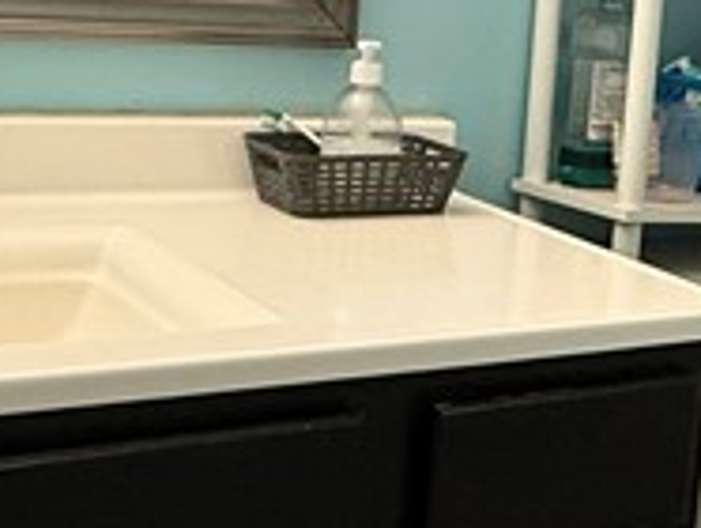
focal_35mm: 77
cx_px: 727
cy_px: 117
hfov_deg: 24.0
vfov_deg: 19.0
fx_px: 1561
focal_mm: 2.22
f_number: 2.2
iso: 400
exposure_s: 1/60
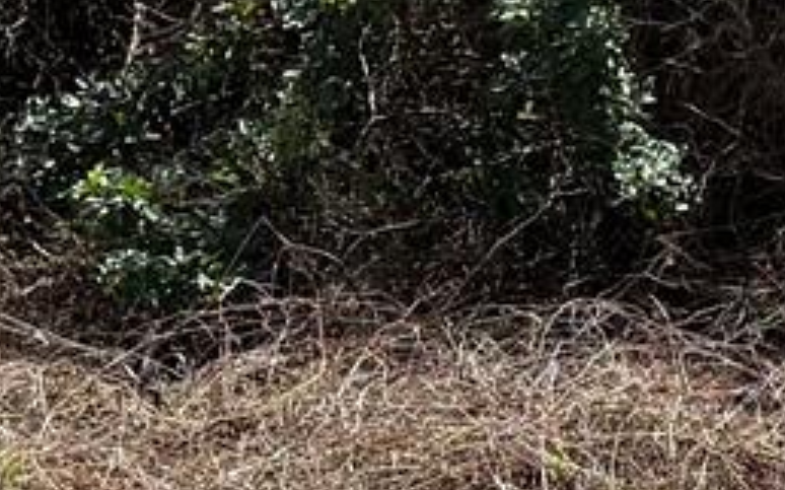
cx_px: 904
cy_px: 0
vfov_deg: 8.2
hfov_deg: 13.0
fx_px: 3379
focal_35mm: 158
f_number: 1.78
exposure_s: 1/3145
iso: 100
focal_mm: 6.76
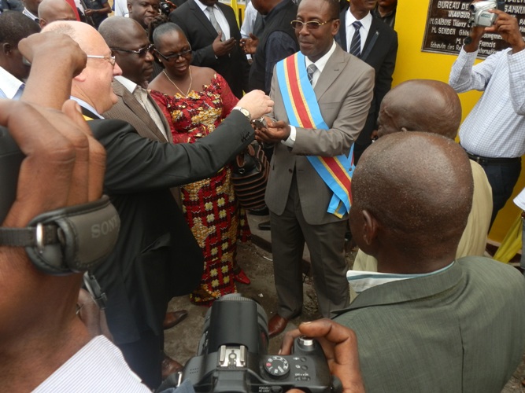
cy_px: 196
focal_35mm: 28
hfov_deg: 63.5
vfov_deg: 49.7
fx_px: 425
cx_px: 262
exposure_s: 1/250
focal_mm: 5
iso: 64
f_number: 3.1
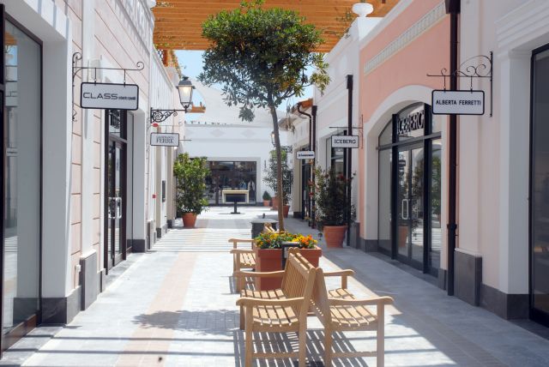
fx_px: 710
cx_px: 274
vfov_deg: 29.0
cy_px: 184
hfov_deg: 42.3
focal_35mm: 46
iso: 100
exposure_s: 1/80
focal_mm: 31
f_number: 18
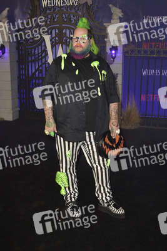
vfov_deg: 55.8
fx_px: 236
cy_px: 126
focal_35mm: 34
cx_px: 84
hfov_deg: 38.9
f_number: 6.3
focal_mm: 34
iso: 640
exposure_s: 1/250
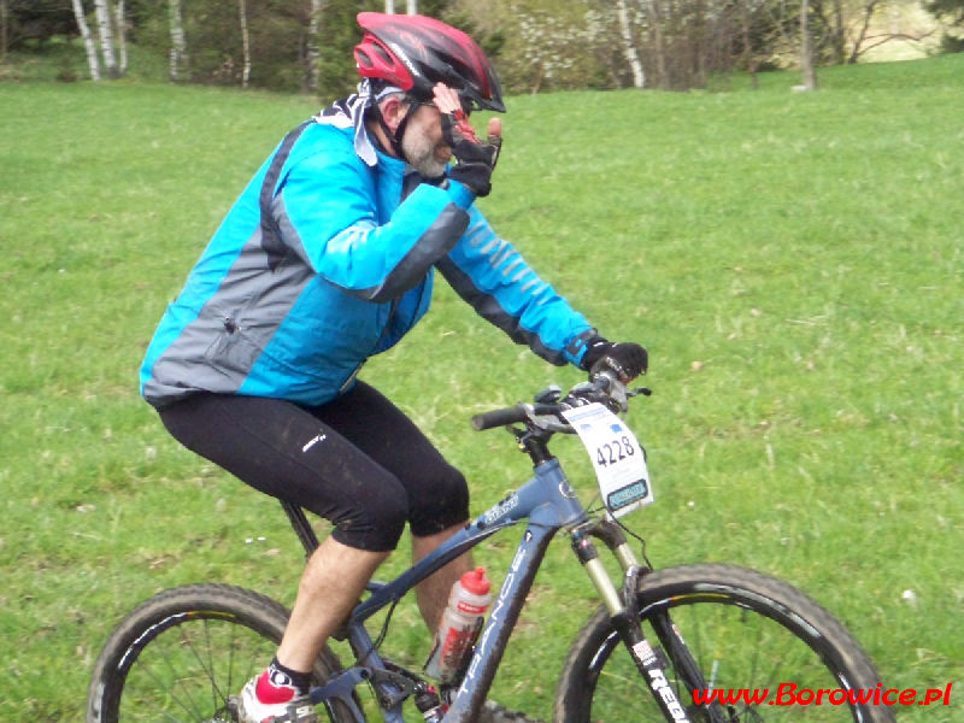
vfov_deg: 12.7
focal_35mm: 117
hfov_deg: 16.8
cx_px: 482
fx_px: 3258
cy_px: 362
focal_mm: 19.2
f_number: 8
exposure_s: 1/320
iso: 400
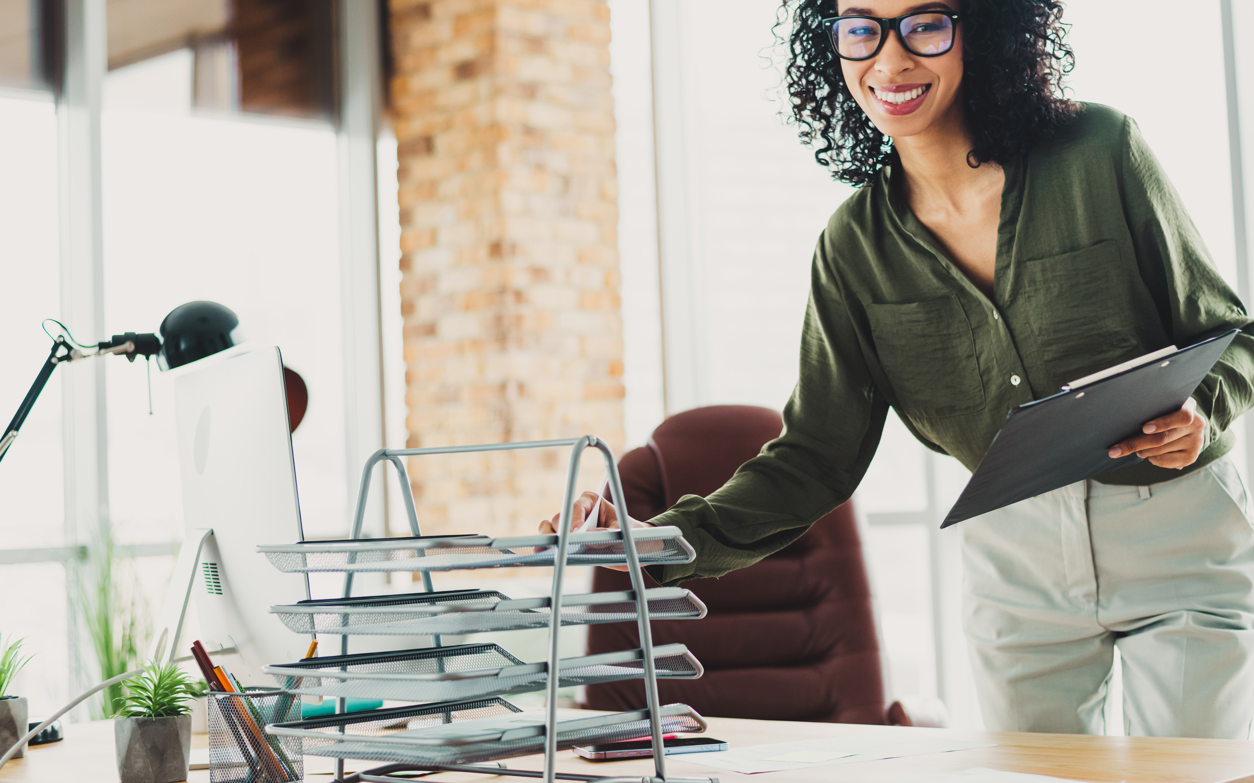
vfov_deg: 20.9
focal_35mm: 62
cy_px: 351
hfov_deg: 32.9
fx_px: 2119
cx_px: 754
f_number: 2.8
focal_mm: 50
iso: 800
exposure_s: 1/100
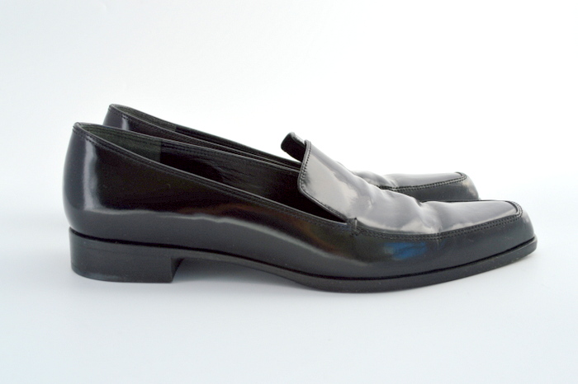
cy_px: 192
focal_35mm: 36
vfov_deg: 36.8
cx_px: 289
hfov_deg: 53.2
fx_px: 578
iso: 100
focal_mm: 24
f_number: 6.3
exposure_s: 1/160
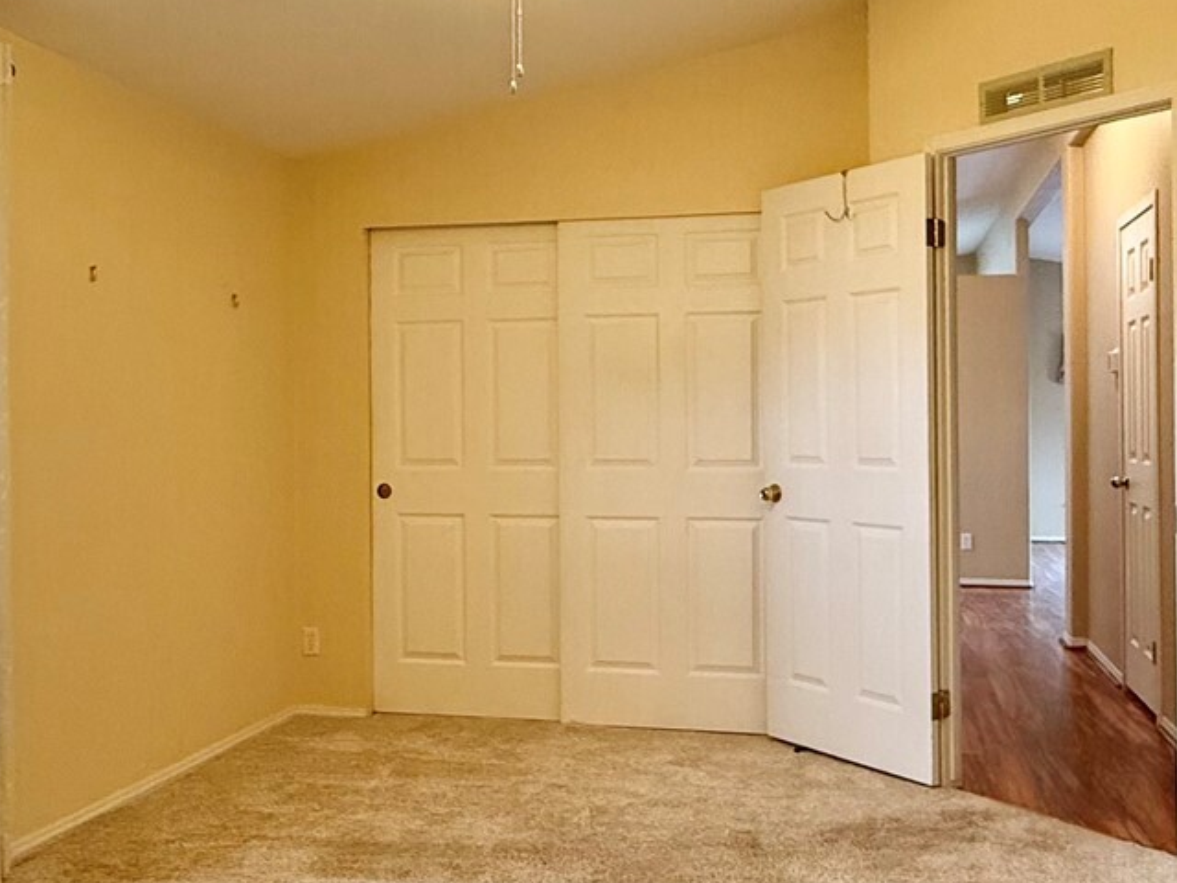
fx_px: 1190
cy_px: 410
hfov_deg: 52.6
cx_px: 618
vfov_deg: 40.7
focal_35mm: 35
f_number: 2.2
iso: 640
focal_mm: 2.22
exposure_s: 1/120
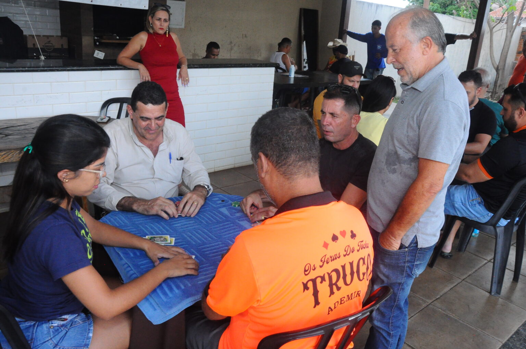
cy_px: 174
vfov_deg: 41.6
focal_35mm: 32
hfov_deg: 59.6
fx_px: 460
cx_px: 263
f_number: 13
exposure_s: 1/250
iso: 2500
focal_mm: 21
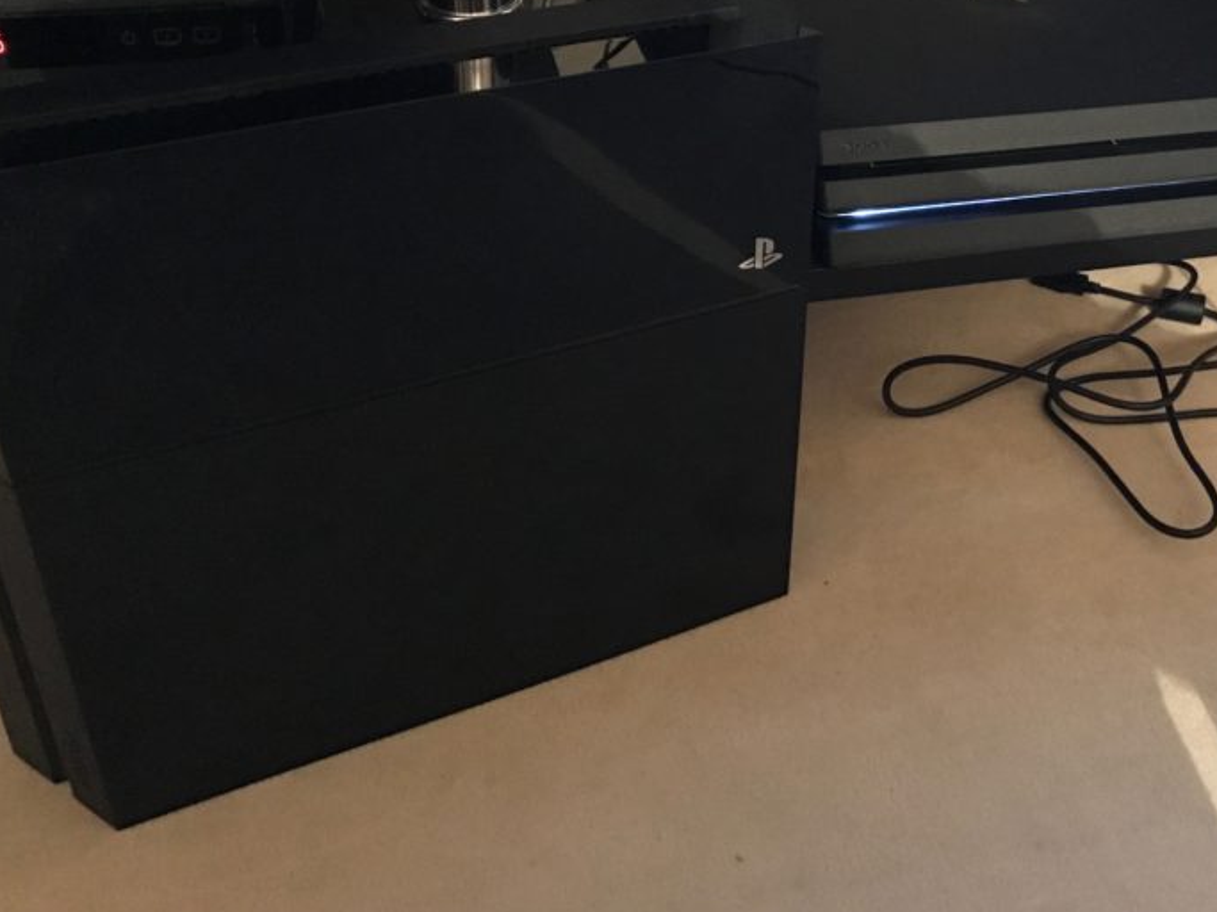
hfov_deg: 44.0
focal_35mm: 42
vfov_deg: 33.7
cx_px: 837
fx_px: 1476
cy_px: 244
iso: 250
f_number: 1.8
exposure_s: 1/4
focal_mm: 3.99
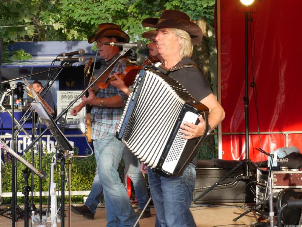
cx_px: 151
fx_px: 558
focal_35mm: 64
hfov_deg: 30.3
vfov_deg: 22.9
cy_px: 114
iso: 200
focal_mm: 32
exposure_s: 1/80
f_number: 5
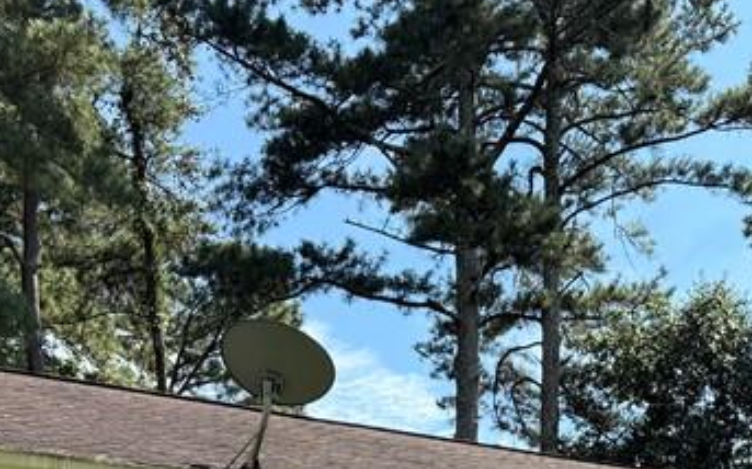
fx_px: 1557
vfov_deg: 15.4
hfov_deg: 26.7
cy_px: 771
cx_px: 583
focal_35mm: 76
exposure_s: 1/2110
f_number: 1.78
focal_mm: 6.76
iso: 100
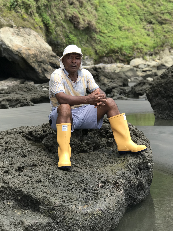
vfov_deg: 29.4
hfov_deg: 22.3
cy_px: 100
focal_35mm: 66
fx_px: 440
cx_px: 81
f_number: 2.8
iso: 20
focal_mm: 6.6
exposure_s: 1/263
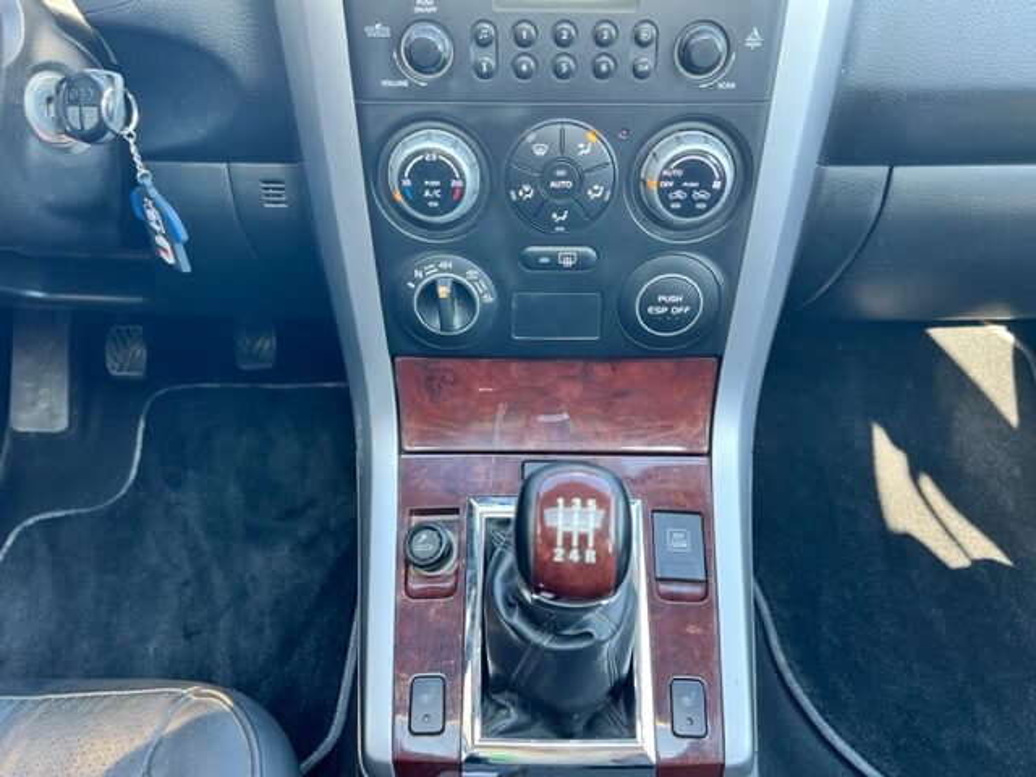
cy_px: 388
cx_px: 518
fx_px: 778
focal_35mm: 26
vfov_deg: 53.1
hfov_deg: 67.3
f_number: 1.5
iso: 125
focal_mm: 5.7
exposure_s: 1/109
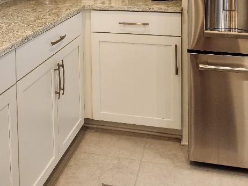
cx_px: 99
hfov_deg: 37.4
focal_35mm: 51
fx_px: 365
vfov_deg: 26.4
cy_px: -17
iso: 250
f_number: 1.8
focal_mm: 6.4
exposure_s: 1/120
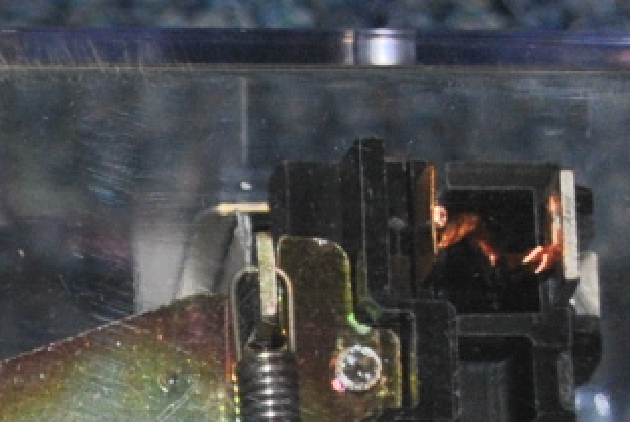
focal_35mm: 261
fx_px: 4574
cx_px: -174
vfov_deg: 5.2
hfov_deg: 7.8
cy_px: 727
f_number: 4.5
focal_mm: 28
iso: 200
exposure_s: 1/60
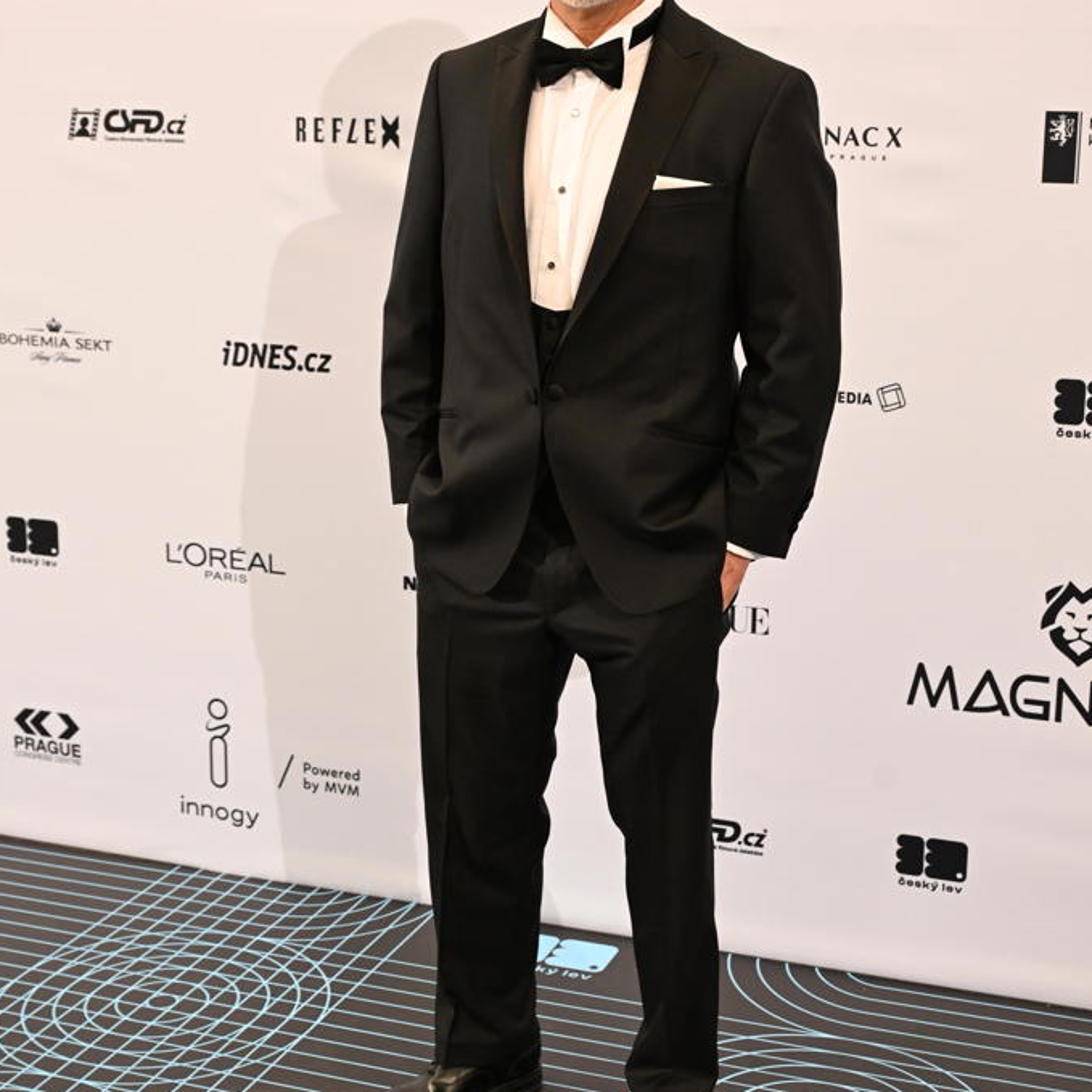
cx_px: 545
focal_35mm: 57
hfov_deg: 30.0
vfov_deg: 30.0
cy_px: 532
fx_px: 2034
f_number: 5
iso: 3200
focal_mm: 44
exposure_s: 1/160
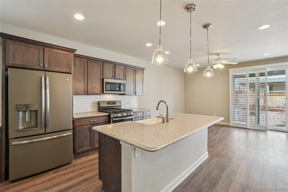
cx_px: 144
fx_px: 120
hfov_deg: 100.4
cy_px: 96
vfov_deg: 77.3
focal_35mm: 15
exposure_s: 1/15
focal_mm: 10
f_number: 8
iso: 400
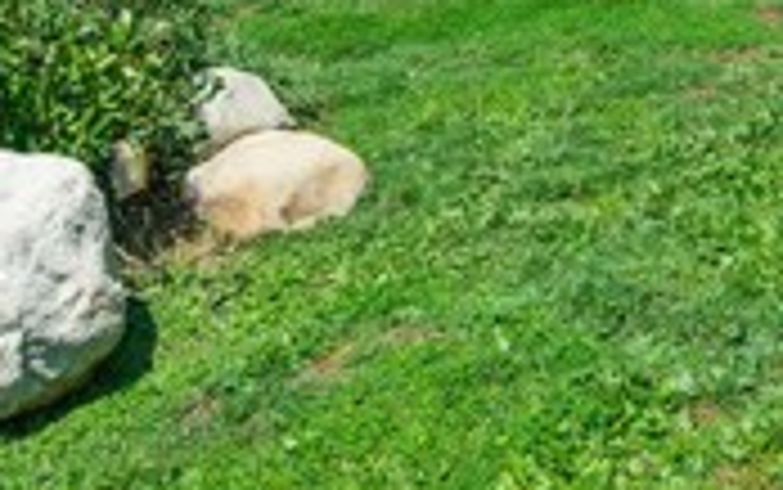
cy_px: -209
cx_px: 716
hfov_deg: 32.2
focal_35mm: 60
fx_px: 1281
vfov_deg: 19.4
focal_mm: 16
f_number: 7.1
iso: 400
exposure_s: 1/1250
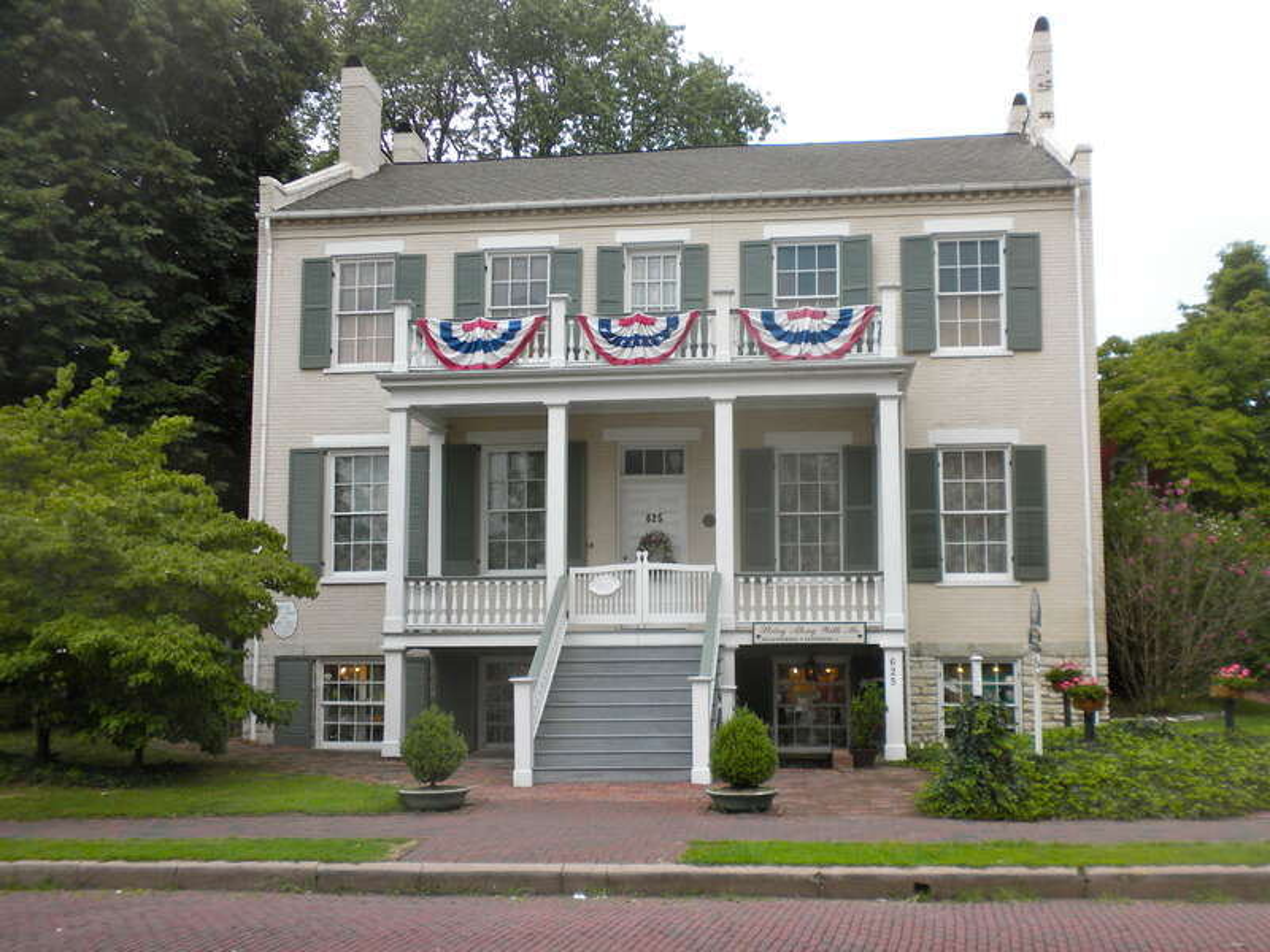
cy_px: 476
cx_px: 635
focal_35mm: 37
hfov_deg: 50.1
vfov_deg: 38.7
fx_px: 1357
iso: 64
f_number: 3.5
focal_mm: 6.6
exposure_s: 1/343
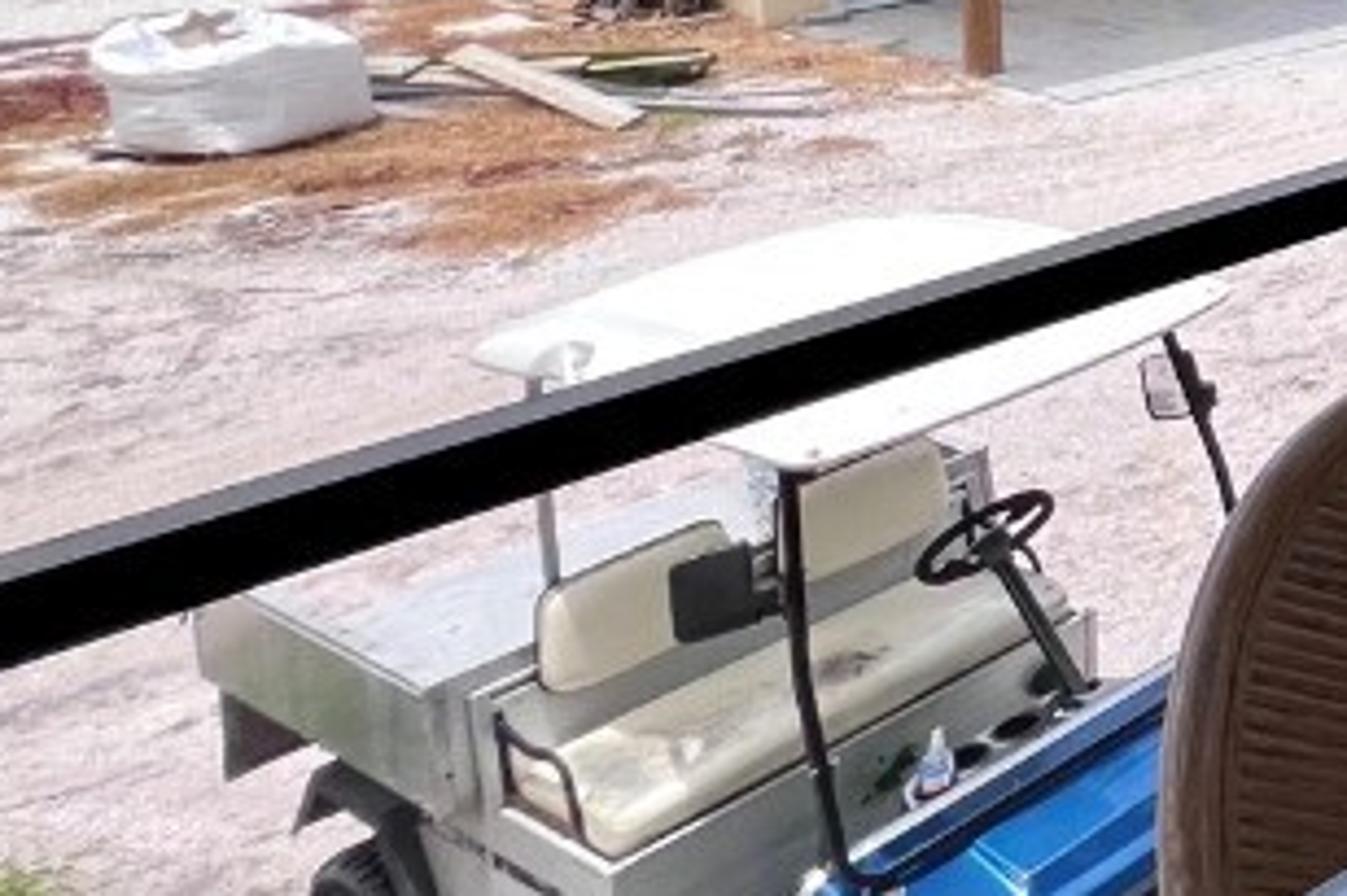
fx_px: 1683
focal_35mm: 45
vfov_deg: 24.9
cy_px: -337
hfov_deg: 25.5
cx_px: 2213
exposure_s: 1/664
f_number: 1.8
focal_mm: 1.57
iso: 32
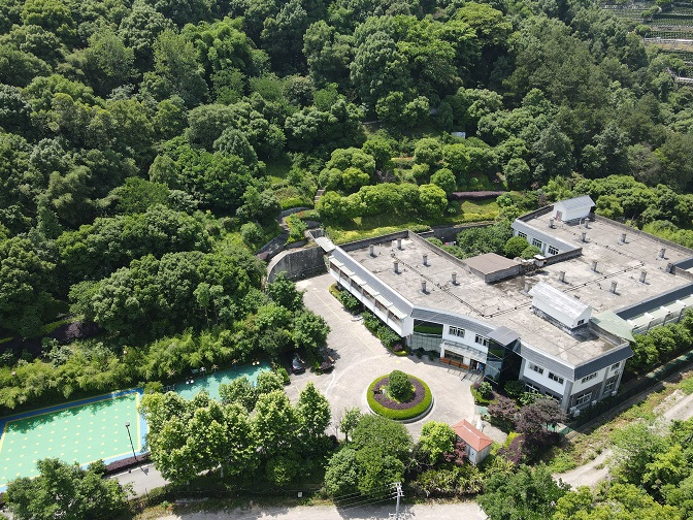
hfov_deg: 69.4
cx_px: 354
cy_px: 265
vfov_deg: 54.9
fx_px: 500
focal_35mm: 25
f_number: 2.8
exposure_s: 1/250
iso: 100
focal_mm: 4.5
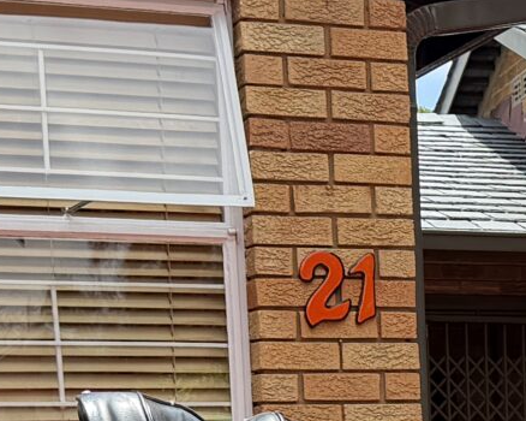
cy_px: 652
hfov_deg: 13.7
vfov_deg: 10.8
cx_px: 636
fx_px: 2132
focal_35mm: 137
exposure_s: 1/979
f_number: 1.78
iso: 80
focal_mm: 6.76
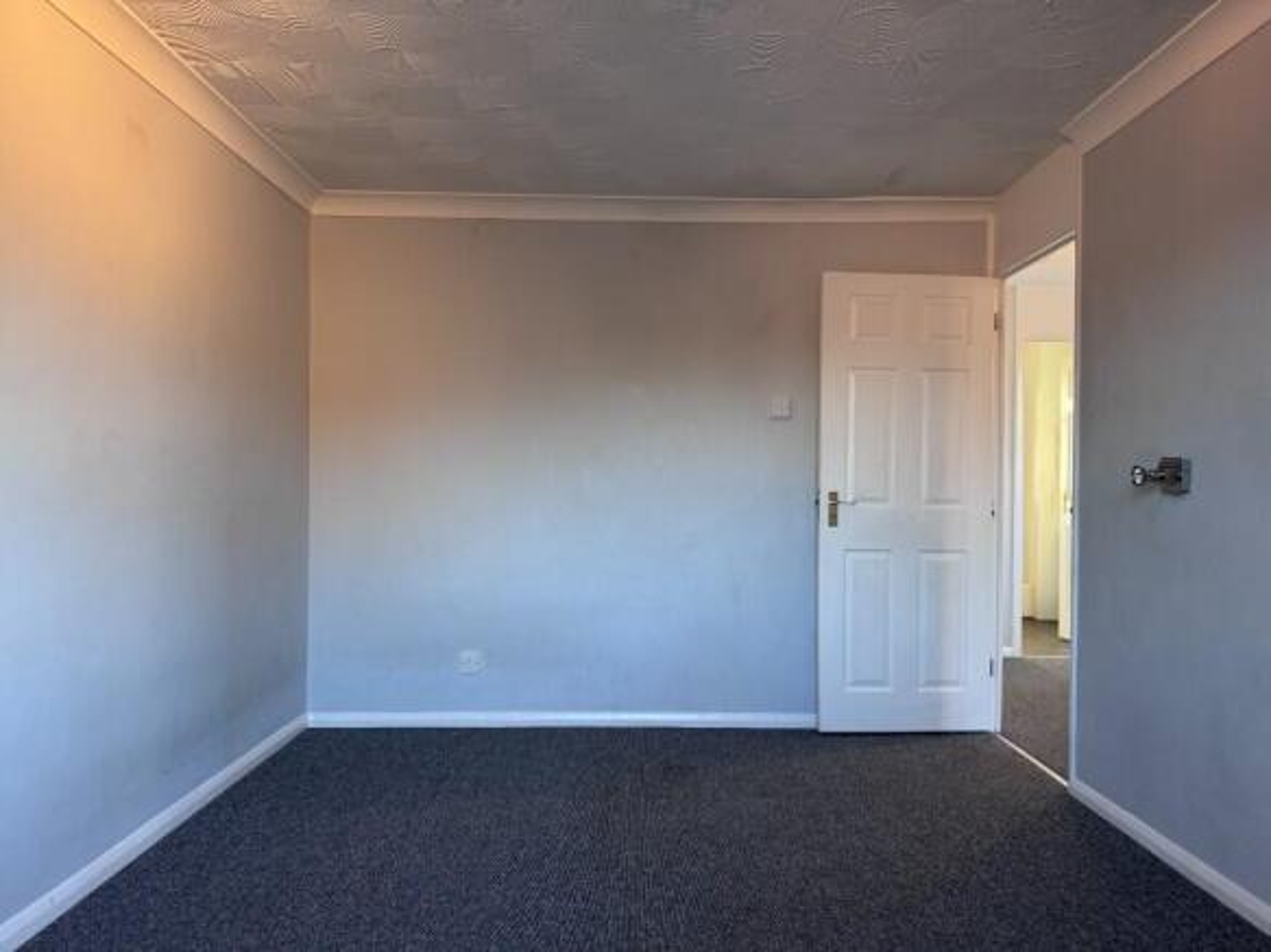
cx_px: 636
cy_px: 476
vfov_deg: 56.8
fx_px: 881
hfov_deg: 71.6
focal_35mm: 24
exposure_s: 1/100
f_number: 1.78
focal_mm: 6.76
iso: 200
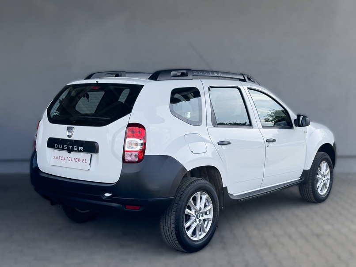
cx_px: 178
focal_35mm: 48
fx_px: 493
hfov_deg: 39.7
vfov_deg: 30.3
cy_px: 134
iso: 64
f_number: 1.8
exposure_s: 1/1400
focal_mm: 6.86
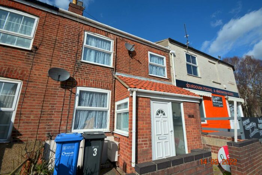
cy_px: 88
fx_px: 109
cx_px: 131
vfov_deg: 77.4
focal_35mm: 15
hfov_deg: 100.4
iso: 100
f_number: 8
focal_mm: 10
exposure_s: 1/250
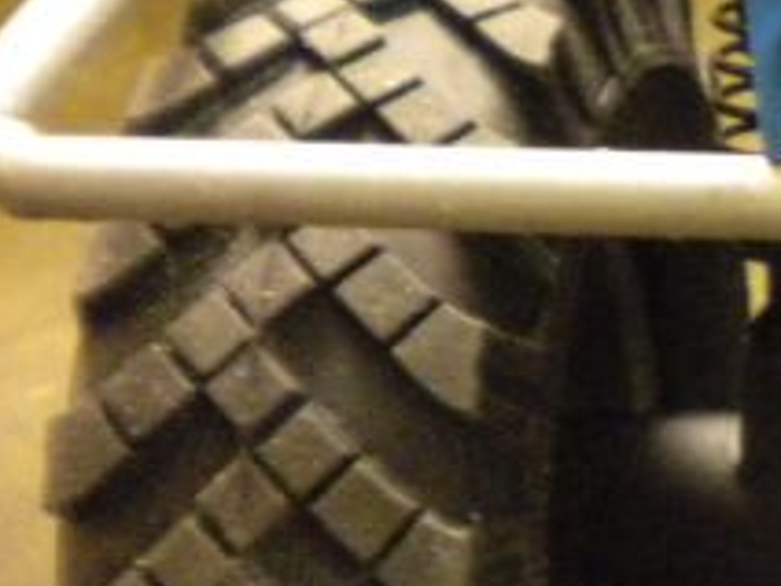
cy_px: 125
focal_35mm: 132
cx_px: 1374
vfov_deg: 11.2
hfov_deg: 13.5
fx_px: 2978
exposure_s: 1/17.3
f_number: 3.1
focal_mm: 6.3
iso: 800
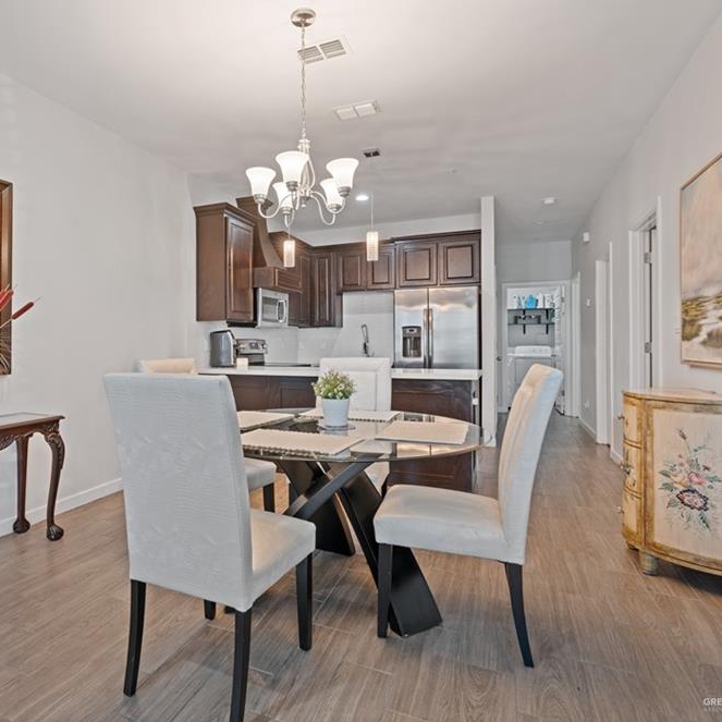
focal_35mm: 21
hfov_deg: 70.2
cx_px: 245
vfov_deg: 72.1
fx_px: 496
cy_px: 354
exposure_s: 2
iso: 160
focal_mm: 16
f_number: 8
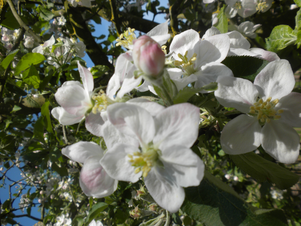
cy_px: 113
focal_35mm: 37
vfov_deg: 38.7
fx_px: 322
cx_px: 150
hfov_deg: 50.1
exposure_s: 1/119
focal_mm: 6.6
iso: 64
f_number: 10
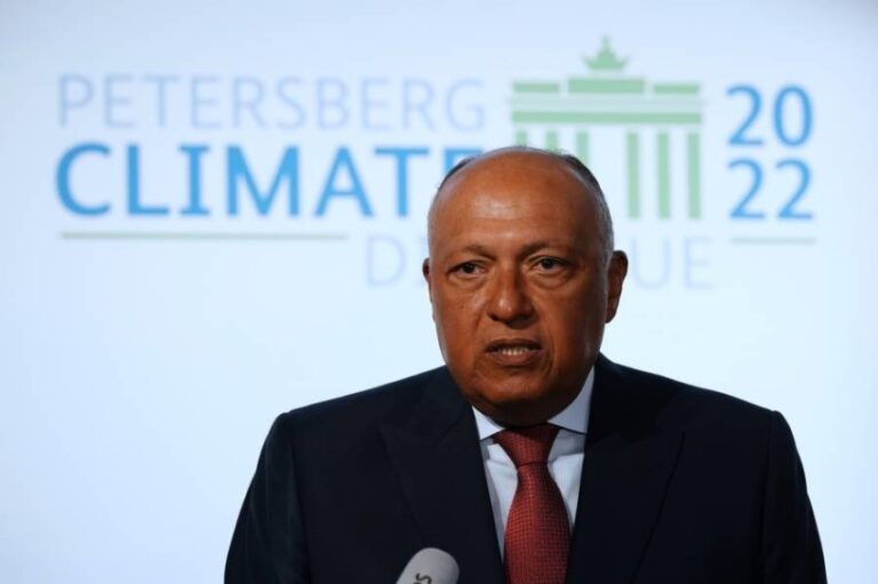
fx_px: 3290
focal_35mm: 135
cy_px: 292
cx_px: 439
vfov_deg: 10.1
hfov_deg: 15.2
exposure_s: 1/640
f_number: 4.5
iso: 2500
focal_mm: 135
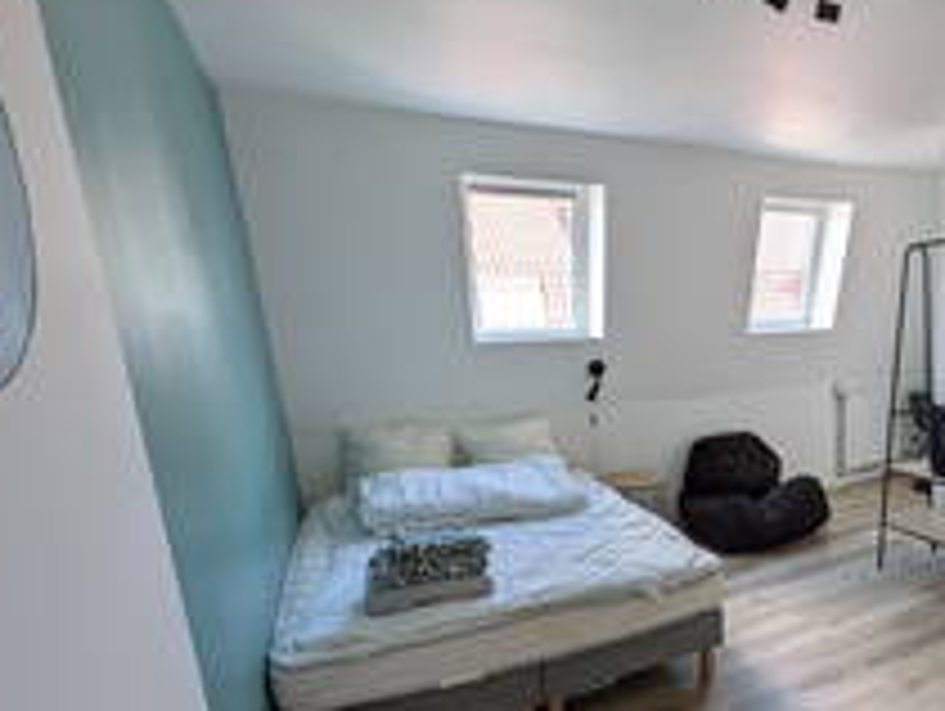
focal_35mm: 24
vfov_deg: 55.8
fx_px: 656
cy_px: 468
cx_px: 747
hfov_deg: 65.5
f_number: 2.2
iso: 46
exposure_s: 1/33.3
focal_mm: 1.83
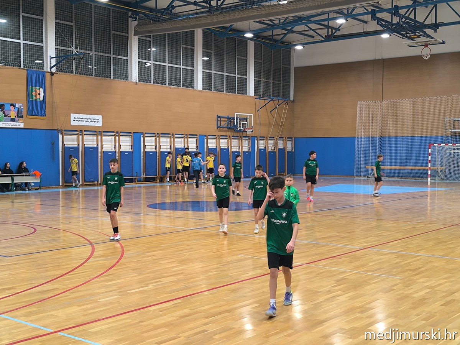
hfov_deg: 41.2
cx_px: 230
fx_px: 611
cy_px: 172
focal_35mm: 46
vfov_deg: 31.5
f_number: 1.65
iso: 500
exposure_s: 1/50
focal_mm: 6.14
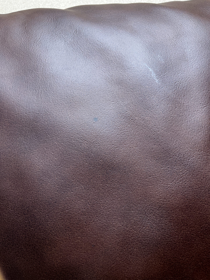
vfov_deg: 67.3
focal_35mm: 26
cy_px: 140
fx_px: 210
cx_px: 105
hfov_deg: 53.1
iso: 100
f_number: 1.6
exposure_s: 1/100
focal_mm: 5.1
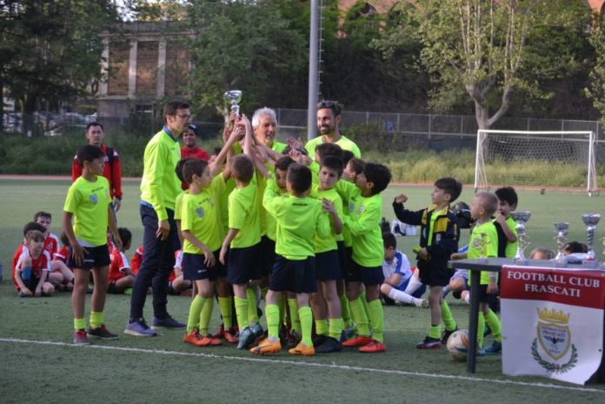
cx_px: 302
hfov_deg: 18.9
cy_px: 202
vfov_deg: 12.7
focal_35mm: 108
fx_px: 1815
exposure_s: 1/500
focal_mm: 72
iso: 400
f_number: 4.2
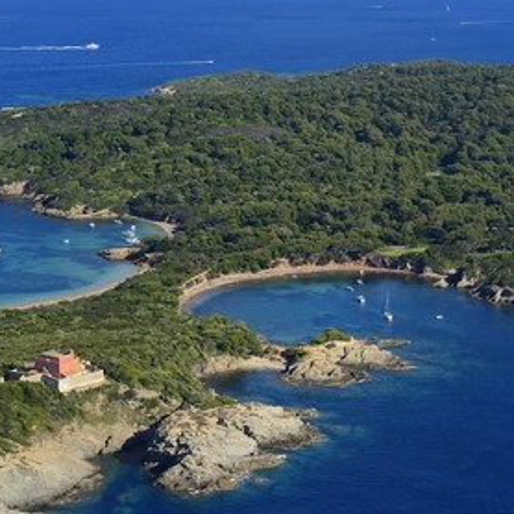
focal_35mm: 90
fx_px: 1512
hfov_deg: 19.3
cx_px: 309
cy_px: 257
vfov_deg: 19.3
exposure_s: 1/1600
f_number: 9
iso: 800
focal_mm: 70
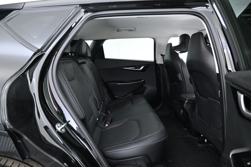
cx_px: 126
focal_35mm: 24
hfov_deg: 73.7
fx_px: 167
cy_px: 84
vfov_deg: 53.1
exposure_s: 1/10
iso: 1600
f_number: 3.5
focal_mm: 16
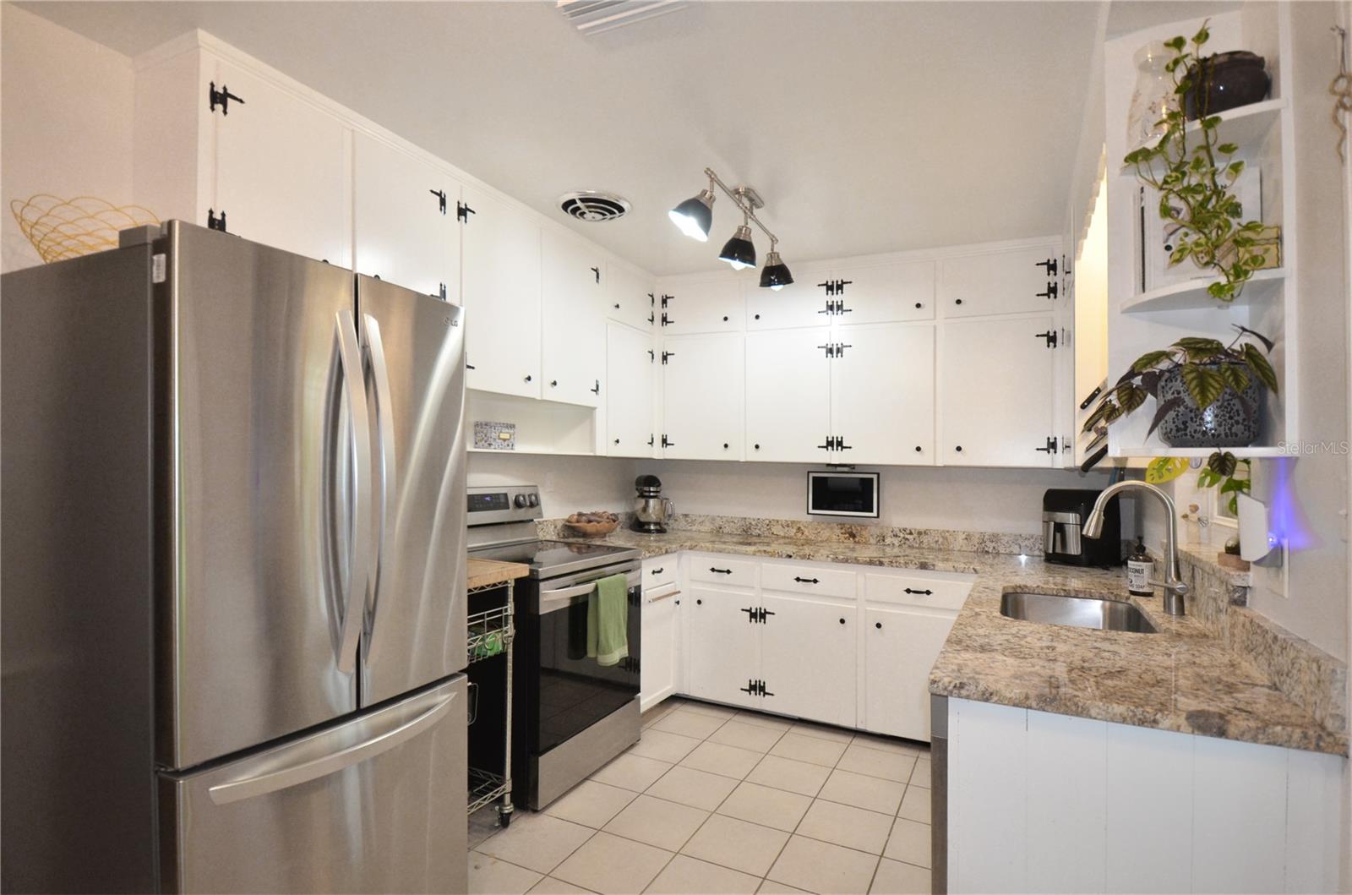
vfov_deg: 67.1
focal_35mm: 18
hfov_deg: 90.1
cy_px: 448
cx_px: 676
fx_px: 674
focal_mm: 12
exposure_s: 1/60
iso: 450
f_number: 3.8
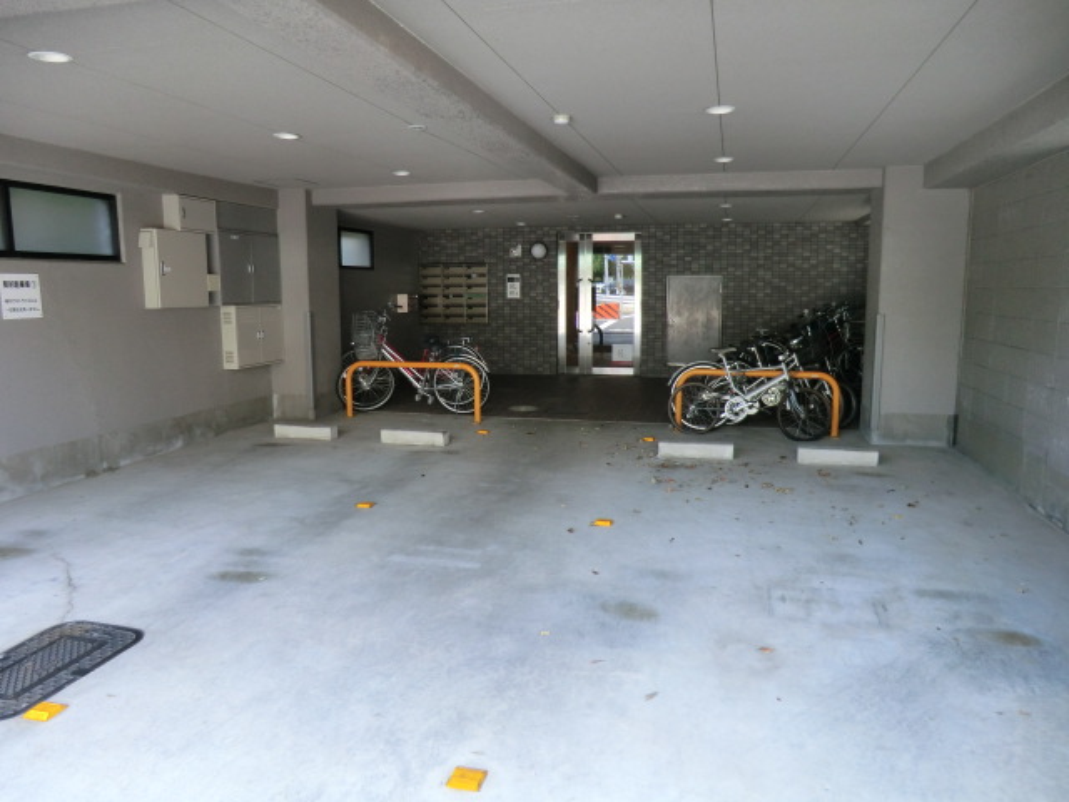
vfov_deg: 56.8
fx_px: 741
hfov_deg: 71.6
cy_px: 401
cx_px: 534
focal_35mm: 24
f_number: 3.2
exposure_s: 1/60
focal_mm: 4.3
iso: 100
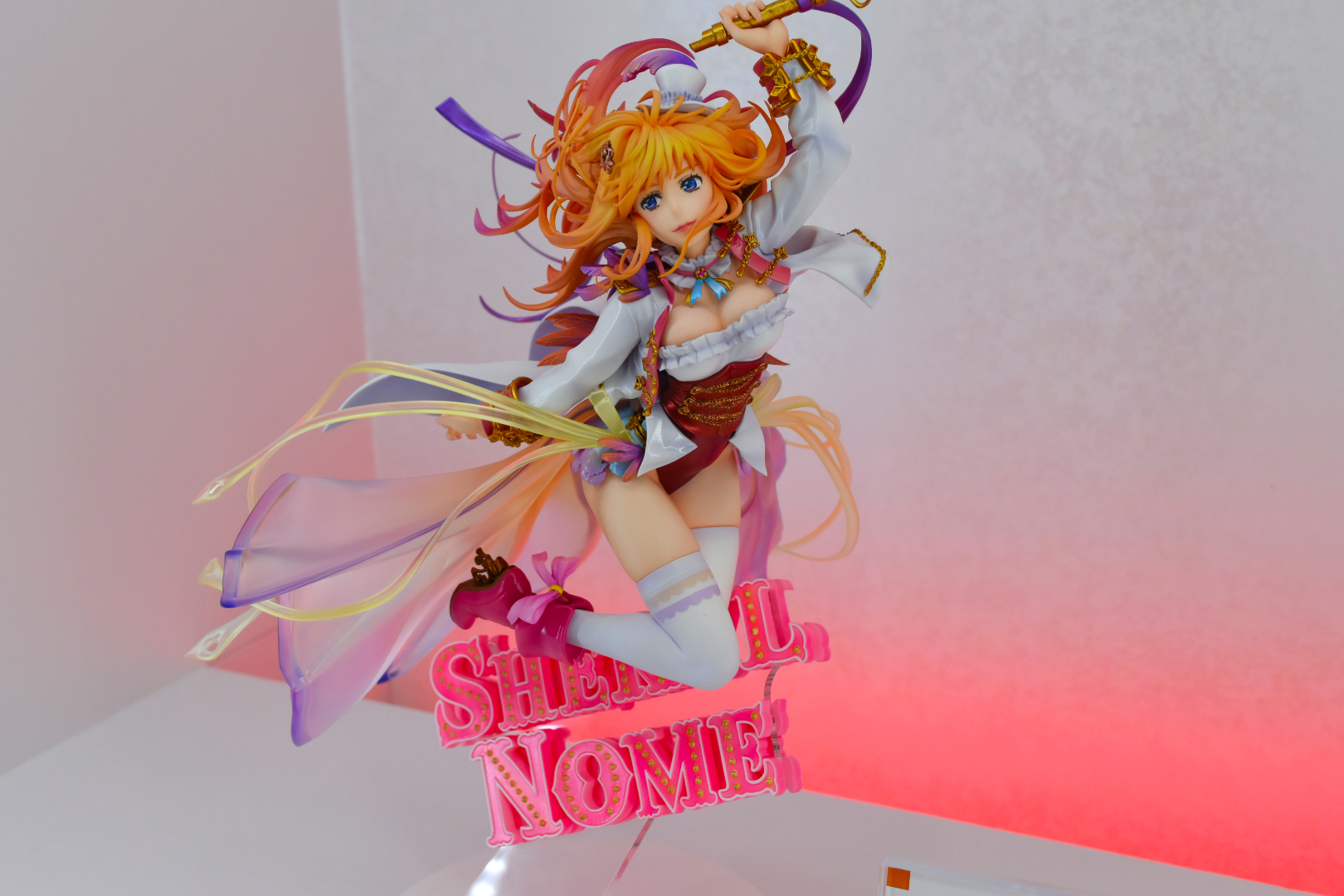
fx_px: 1456
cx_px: 672
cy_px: 448
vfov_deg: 34.2
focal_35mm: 39
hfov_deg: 49.6
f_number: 8
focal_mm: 26
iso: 640
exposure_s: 1/400
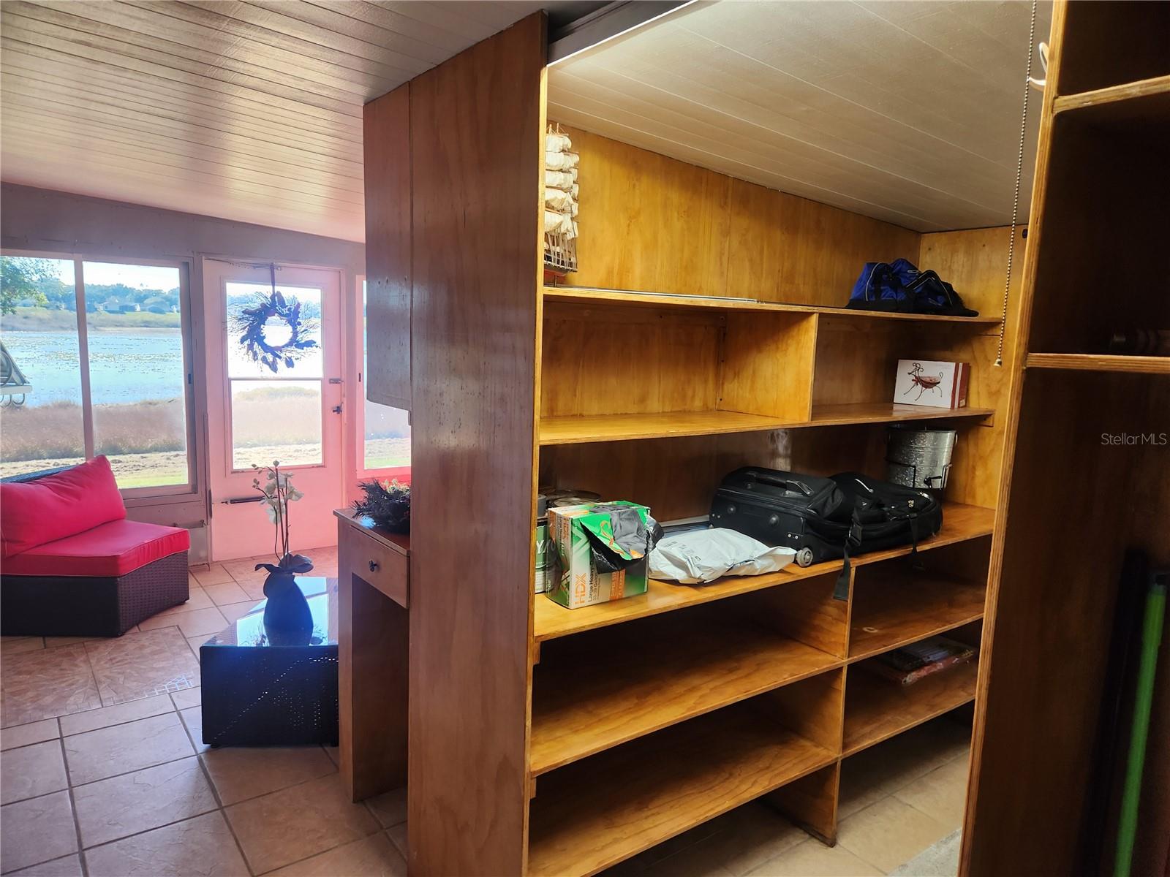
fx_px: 777
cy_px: 438
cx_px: 585
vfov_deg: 58.9
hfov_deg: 73.9
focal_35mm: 23
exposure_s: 1/120
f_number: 1.8
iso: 160
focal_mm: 5.4
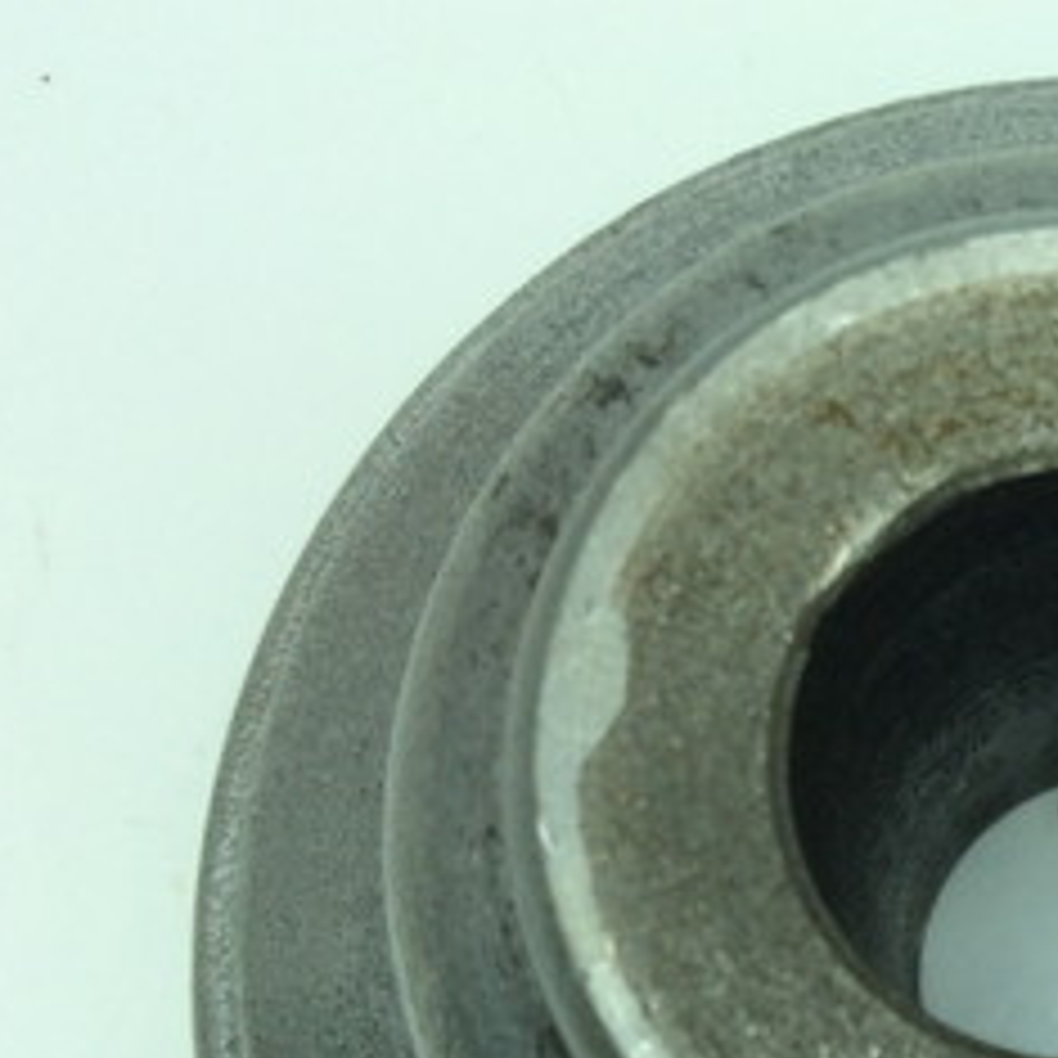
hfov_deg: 22.1
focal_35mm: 72
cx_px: 1292
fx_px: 2490
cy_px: 1004
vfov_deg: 23.2
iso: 32
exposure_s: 1/369
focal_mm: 3.3
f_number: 2.4
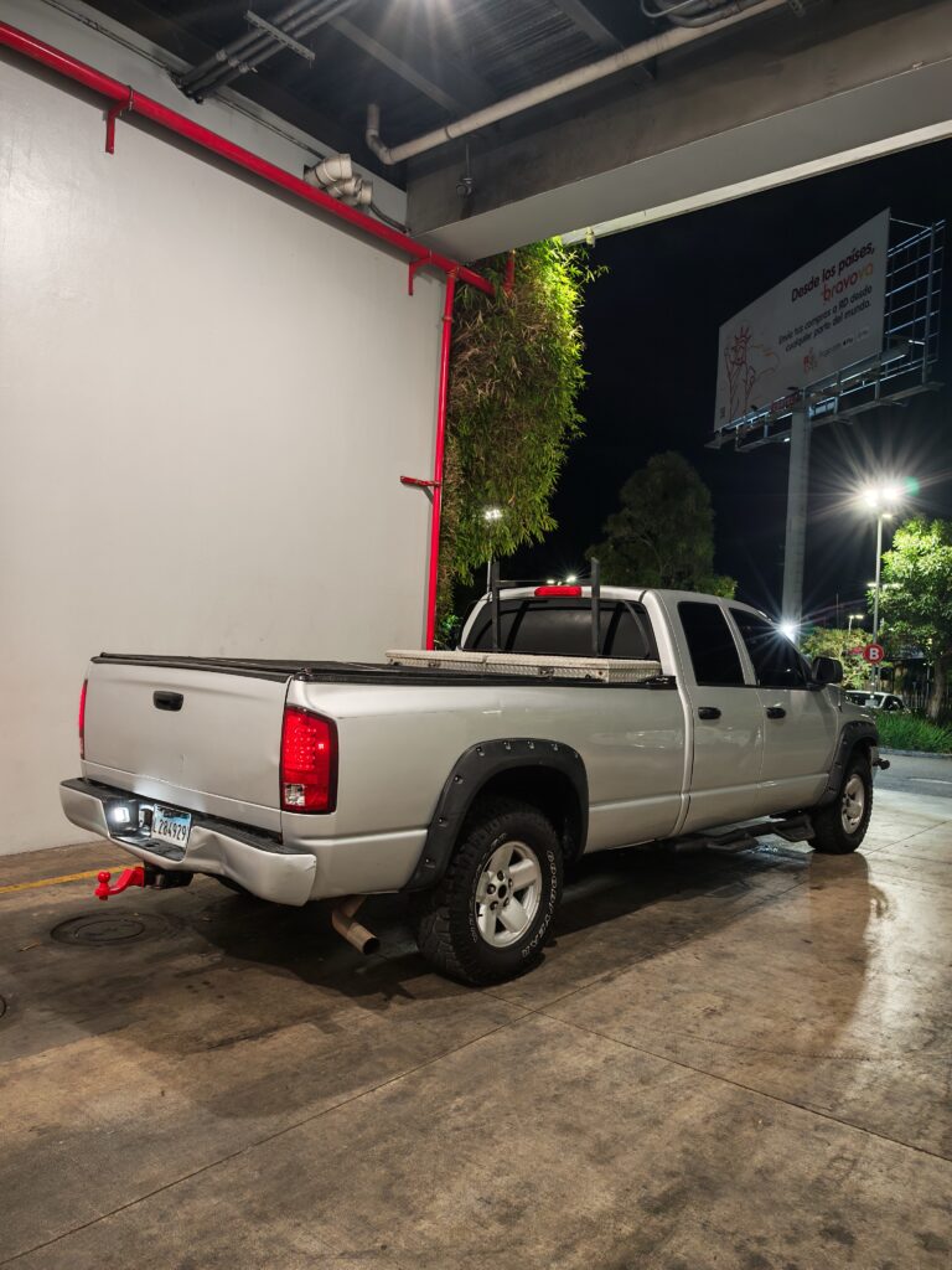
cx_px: 476
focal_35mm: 24
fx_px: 880
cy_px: 635
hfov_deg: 56.8
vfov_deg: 71.6
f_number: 2
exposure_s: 1/40
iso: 250
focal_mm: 6.83
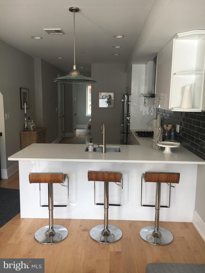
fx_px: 229
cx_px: 102
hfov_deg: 48.2
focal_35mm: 29
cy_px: 136
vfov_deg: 61.7
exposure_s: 1/60
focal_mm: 4.15
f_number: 2.2
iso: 25
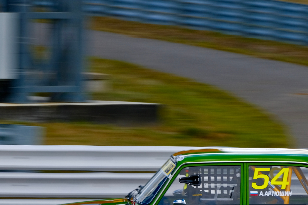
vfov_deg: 2.6
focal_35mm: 520
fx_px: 4449
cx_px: 205
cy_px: 173
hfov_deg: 4.0
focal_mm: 191.6
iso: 160
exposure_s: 1/120
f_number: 10
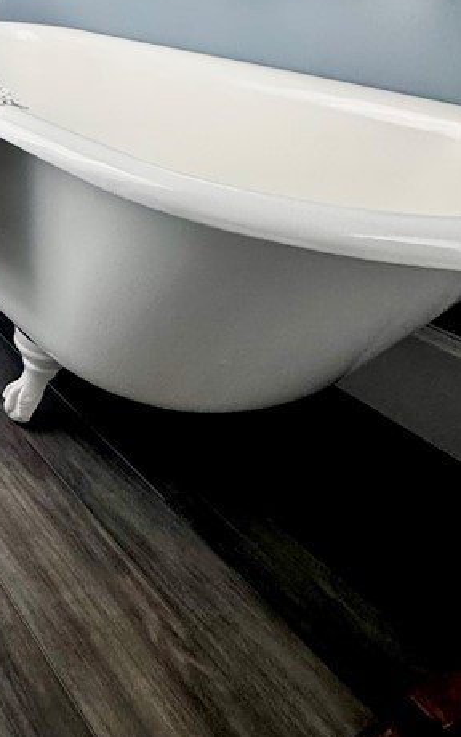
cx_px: -122
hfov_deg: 30.9
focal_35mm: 33
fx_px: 663
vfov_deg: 54.5
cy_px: 157
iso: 320
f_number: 2.2
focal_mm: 2.22
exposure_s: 1/60
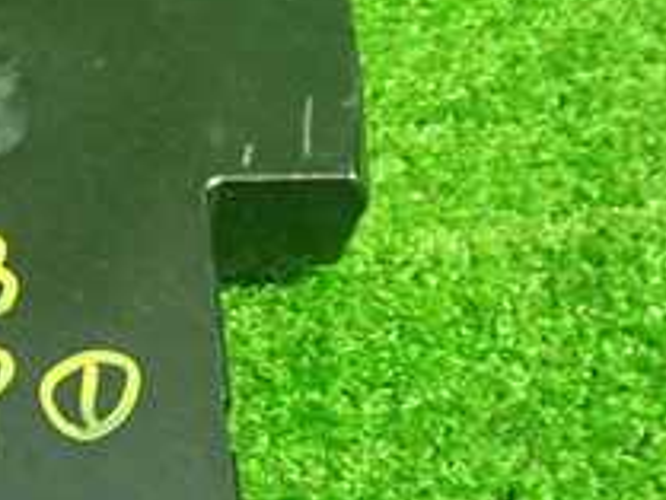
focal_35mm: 109
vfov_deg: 13.6
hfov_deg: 17.5
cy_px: 207
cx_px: -32
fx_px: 2098
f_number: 2.7
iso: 800
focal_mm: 6.83
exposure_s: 1/40
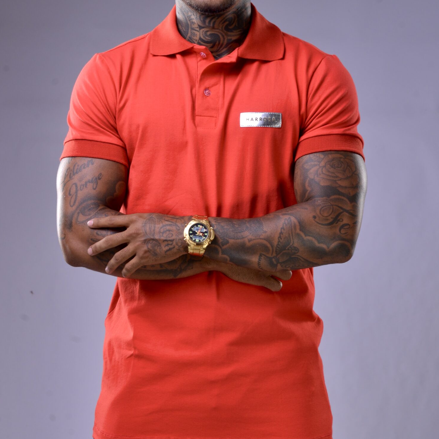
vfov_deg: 16.9
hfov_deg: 16.9
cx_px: 223
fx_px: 1478
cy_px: 218
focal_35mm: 103
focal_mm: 70
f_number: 9
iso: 200
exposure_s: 1/160
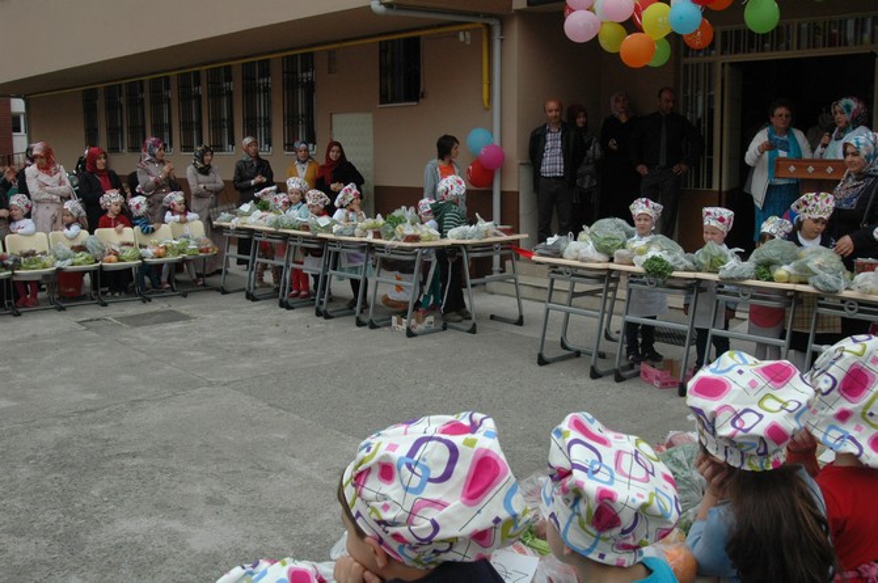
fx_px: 877
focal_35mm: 36
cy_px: 292
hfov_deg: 53.2
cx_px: 439
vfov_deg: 36.8
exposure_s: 1/400
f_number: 10
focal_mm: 24
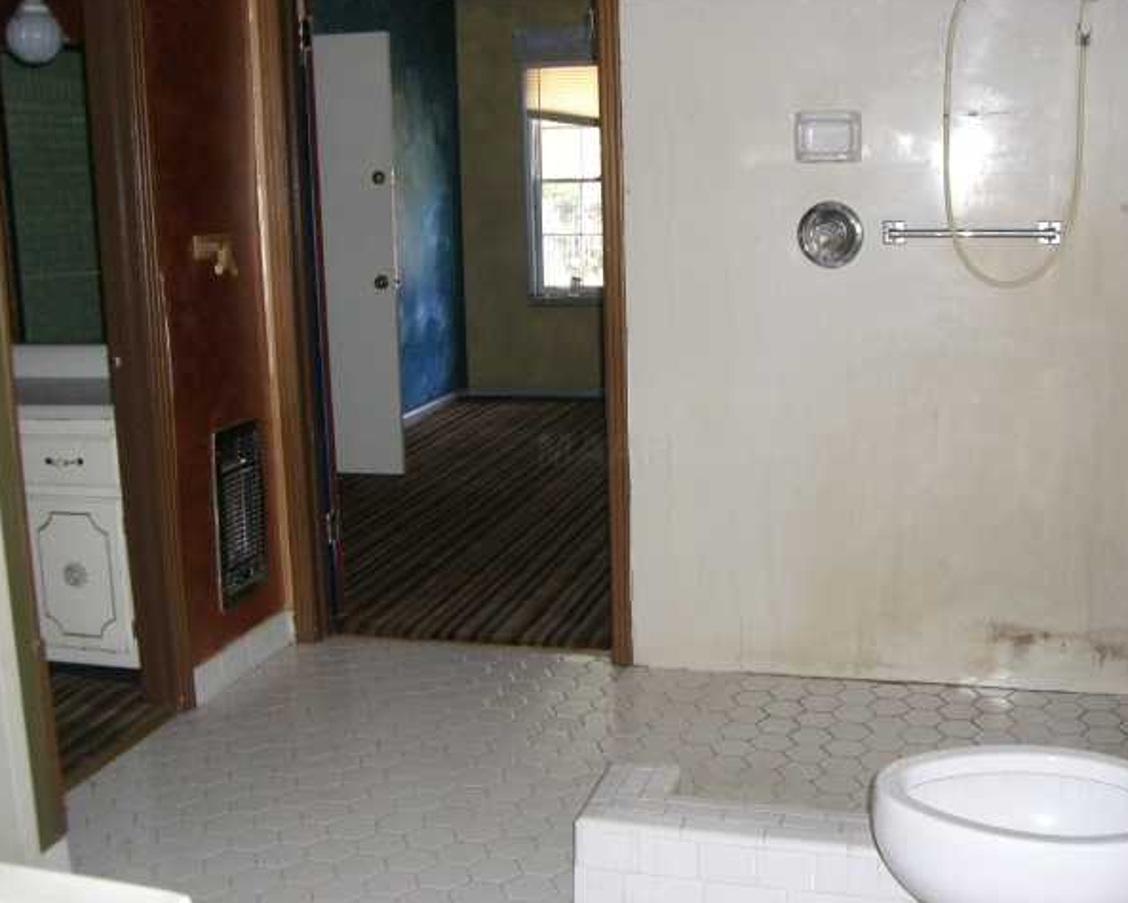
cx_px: 603
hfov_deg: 45.7
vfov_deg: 37.4
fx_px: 1336
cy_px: 449
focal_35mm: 40
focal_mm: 6.2
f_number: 2.7
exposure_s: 1/60
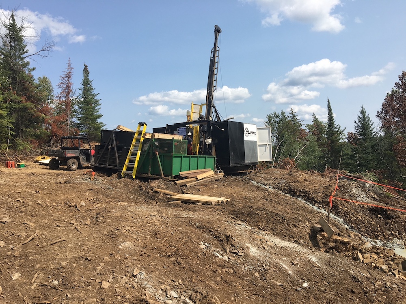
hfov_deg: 61.7
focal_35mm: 29
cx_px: 203
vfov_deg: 48.2
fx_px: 340
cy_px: 152
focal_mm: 4.15
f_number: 2.2
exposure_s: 1/1637
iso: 25
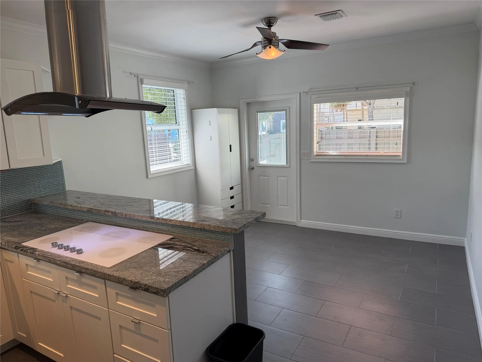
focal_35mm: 24
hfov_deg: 71.6
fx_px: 334
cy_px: 181
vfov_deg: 56.8
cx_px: 241
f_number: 1.78
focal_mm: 6.76
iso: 80
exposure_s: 1/287
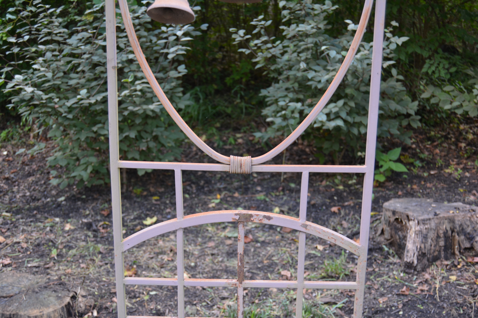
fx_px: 558
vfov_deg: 31.9
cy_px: 159
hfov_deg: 46.4
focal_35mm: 42
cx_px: 239
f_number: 4
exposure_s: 1/60
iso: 450
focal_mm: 28
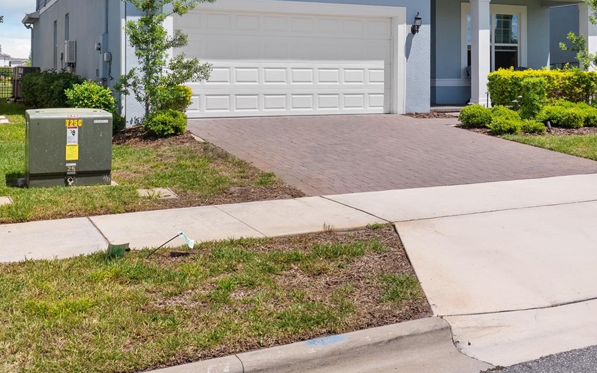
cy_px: 70
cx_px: 356
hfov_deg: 44.2
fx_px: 732
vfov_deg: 27.9
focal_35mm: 45
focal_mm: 28
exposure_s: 1/125
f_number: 8
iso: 100
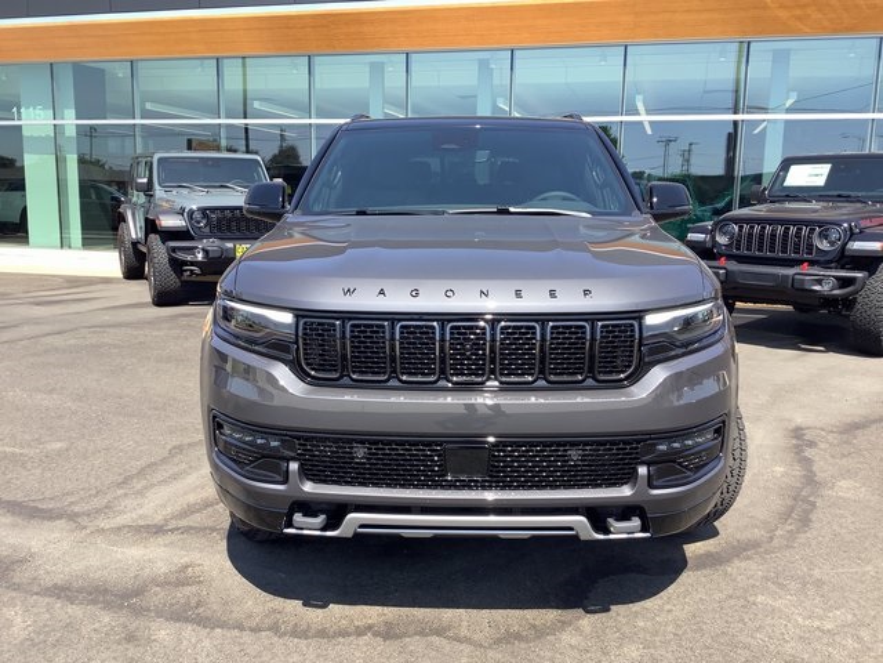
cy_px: 332
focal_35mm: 31
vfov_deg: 45.4
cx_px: 442
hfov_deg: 58.4
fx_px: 791
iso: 25
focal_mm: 3.3
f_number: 2.4
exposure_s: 1/473
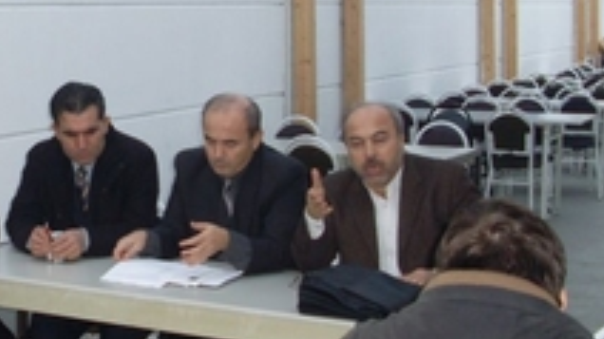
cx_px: 100
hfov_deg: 26.6
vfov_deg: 15.4
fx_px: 1249
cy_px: 114
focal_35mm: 78
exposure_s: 1/45
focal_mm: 6.3
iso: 120
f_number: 3
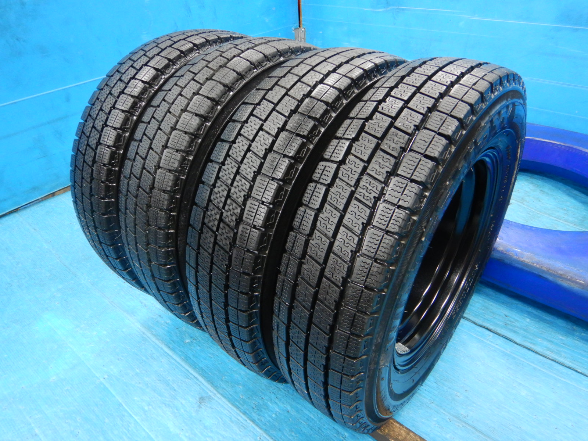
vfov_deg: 56.8
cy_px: 220
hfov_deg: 71.6
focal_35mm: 24
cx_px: 294
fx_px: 408
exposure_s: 1/13
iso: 400
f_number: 2.8
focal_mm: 4.3
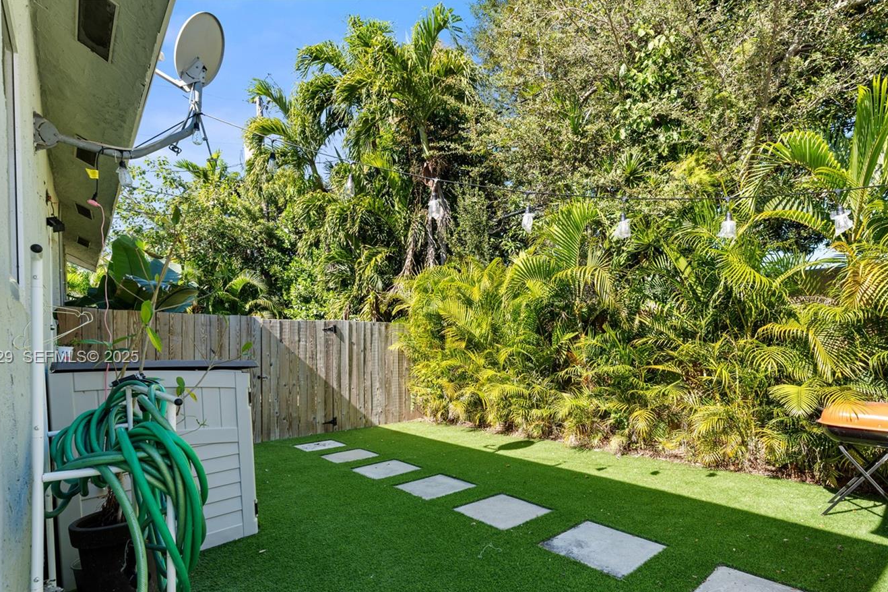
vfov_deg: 69.6
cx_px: 468
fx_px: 419
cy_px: 358
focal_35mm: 17
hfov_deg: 93.2
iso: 100
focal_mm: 14
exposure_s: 1/13
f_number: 9
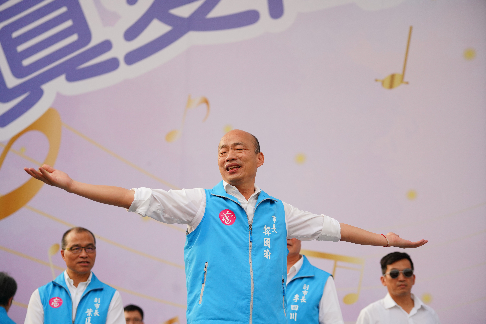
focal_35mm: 118
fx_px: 1593
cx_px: 243
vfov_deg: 11.6
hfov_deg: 17.3
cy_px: 162
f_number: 4
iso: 1000
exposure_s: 1/640
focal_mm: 118
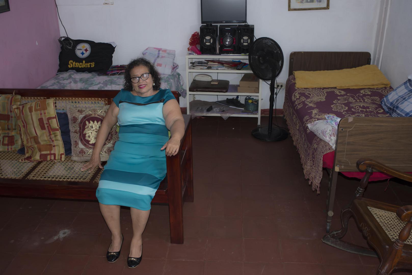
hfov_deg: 54.4
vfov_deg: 37.9
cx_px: 206
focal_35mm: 35
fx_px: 401
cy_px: 138
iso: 1250
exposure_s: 1/100
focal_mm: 35
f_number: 7.1
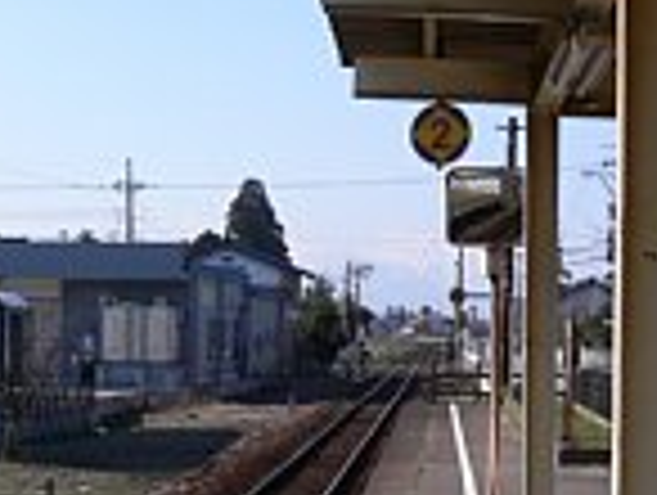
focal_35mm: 104
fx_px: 1977
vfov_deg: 14.2
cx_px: 382
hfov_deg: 18.9
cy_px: 360
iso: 80
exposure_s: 1/250
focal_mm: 8.1
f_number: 5.6
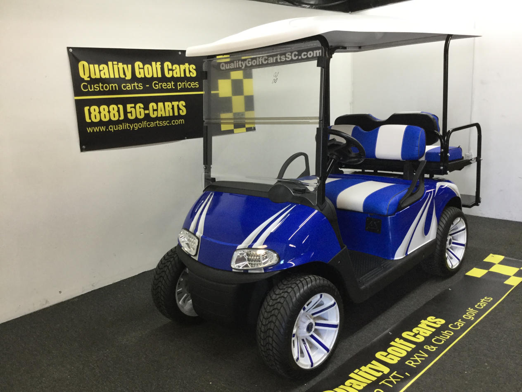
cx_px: 261
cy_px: 196
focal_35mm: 31
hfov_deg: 58.4
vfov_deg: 45.4
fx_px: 467
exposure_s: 1/30
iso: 40
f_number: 2.4
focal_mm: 3.3
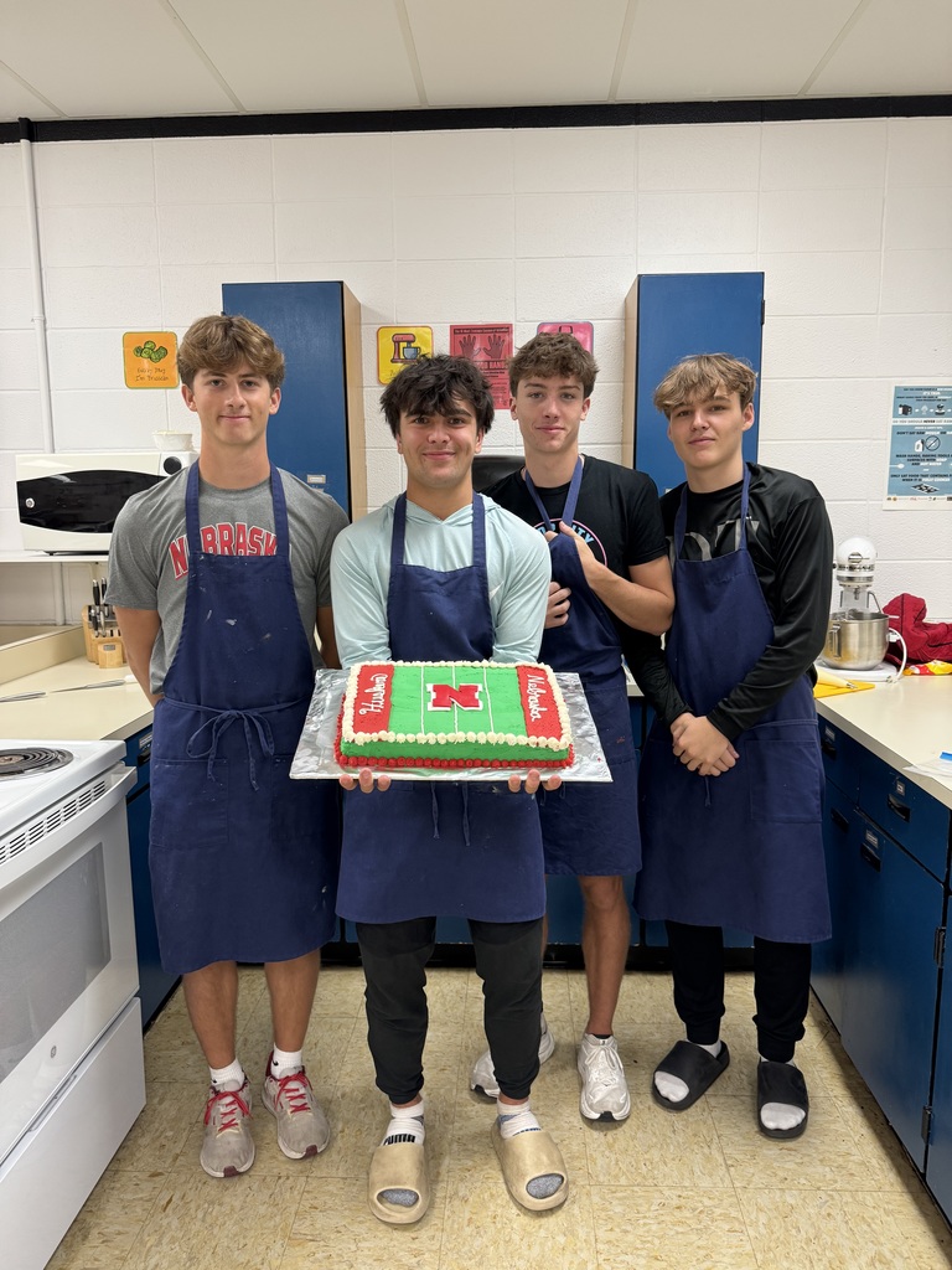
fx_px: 880
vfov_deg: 71.6
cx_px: 476
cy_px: 635
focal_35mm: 24
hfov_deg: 56.8
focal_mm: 6.76
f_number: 1.78
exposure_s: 1/120
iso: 160
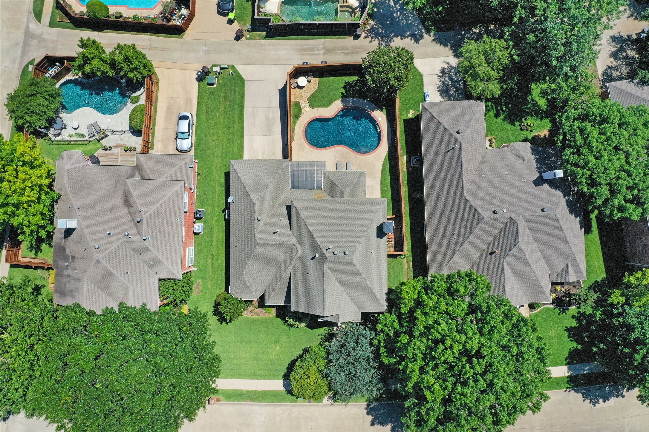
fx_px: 505
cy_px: 216
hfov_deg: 65.5
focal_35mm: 28
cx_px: 324
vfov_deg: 46.4
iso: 400
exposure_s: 1/1600
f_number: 6.3
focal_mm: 10.26
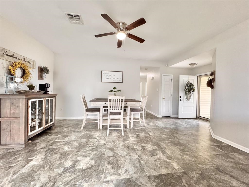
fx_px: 101
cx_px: 124
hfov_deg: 102.1
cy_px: 94
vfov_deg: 85.7
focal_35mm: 14
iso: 400
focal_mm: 2.22
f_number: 2.2
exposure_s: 1/60
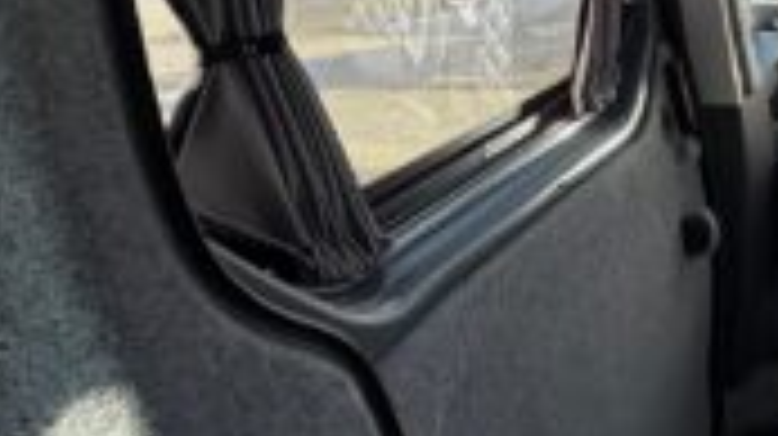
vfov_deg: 22.5
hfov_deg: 30.0
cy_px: 135
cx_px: 1043
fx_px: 1093
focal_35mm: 53
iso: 64
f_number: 2.2
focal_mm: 2.22
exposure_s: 1/112
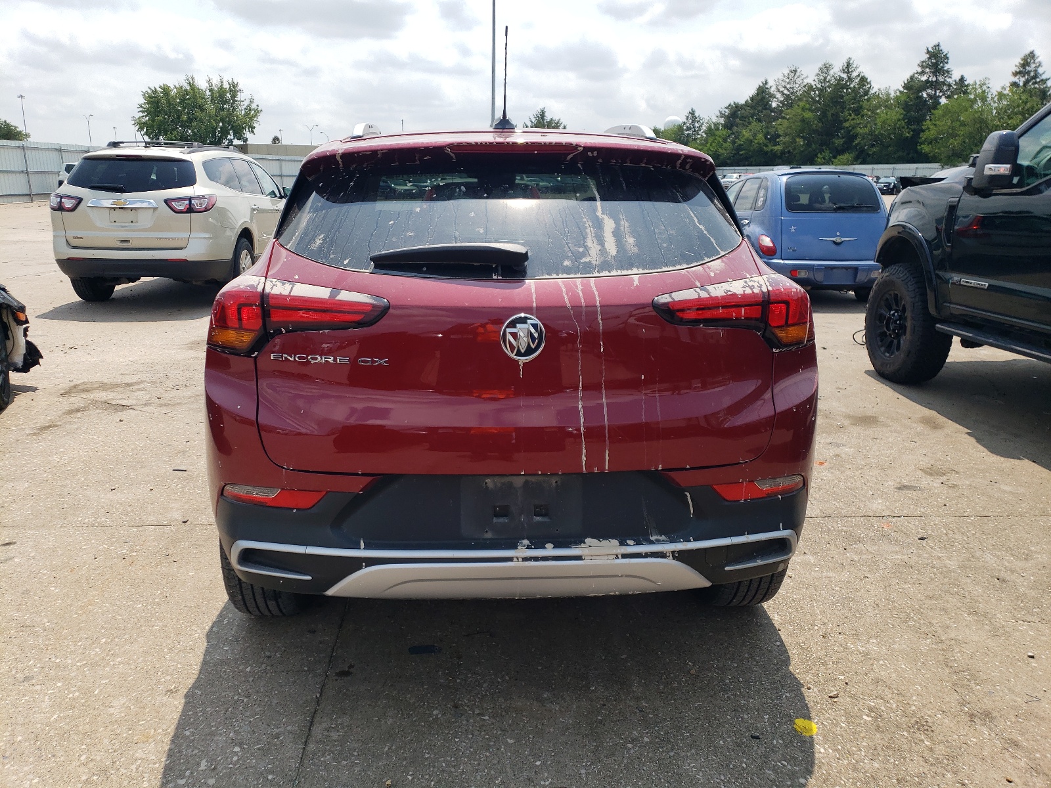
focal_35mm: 26
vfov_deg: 53.1
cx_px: 526
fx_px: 789
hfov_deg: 67.3
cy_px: 394
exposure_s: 1/3333
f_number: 1.5
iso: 50
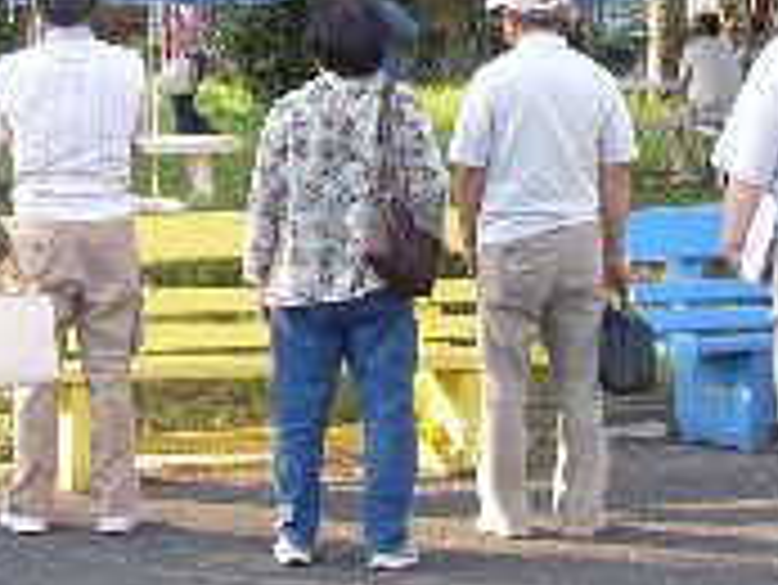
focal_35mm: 133
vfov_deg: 10.7
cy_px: -302
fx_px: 2991
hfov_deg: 14.7
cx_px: 90
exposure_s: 1/60
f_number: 2.8
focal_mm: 6
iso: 75
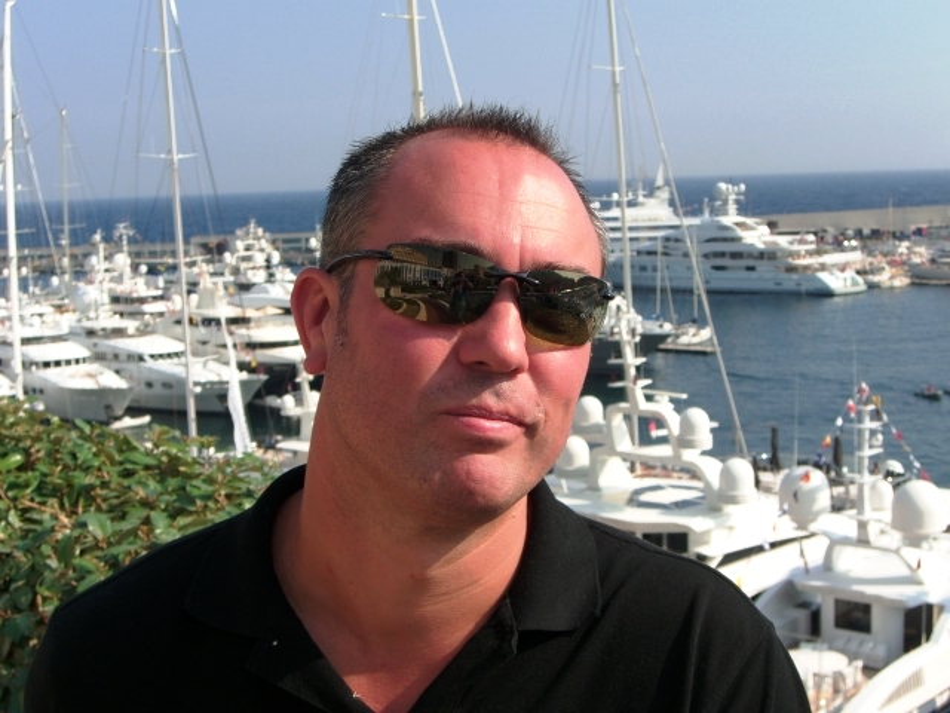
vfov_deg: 25.7
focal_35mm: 57
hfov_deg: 33.8
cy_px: 356
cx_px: 475
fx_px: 1564
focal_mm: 11.8
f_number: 10
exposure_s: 1/125
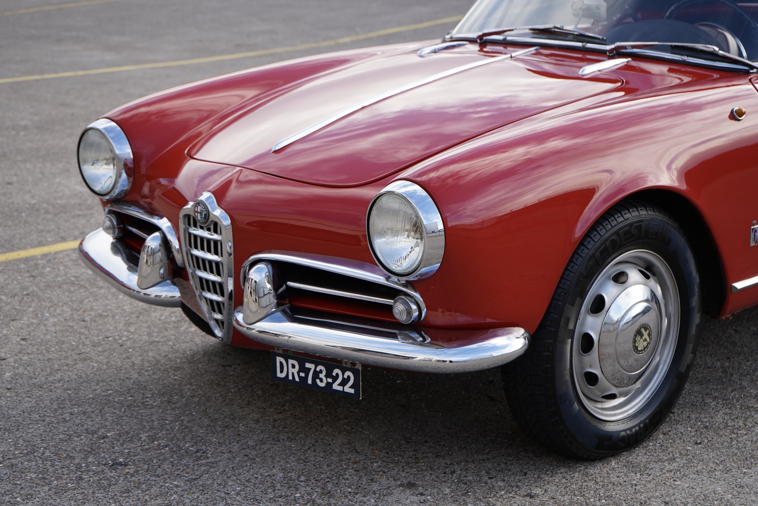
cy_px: 253
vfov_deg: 19.5
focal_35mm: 70
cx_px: 379
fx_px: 1474
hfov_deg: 28.8
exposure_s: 1/160
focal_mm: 70
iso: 200
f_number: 5.6
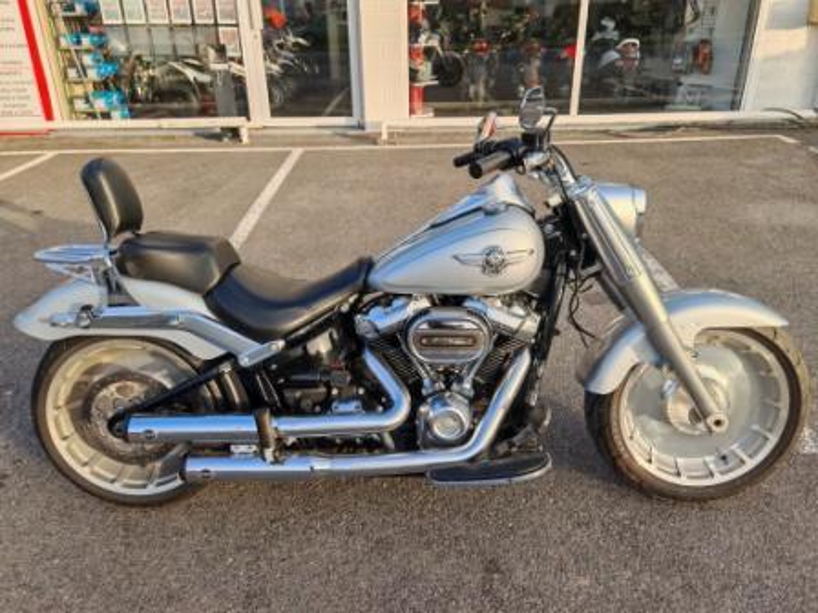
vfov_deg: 51.4
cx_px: 409
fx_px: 638
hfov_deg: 65.3
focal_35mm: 27
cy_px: 306
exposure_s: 1/720
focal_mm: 6.67
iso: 50
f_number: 1.9
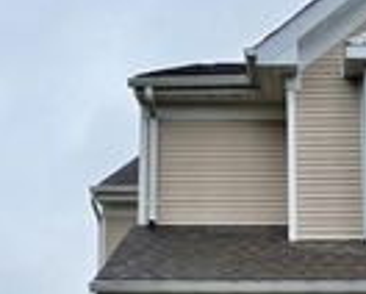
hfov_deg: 19.7
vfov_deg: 15.8
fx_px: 1041
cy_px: 287
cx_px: 288
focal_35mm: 96
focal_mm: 5.96
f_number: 1.6
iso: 50
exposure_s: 1/1522
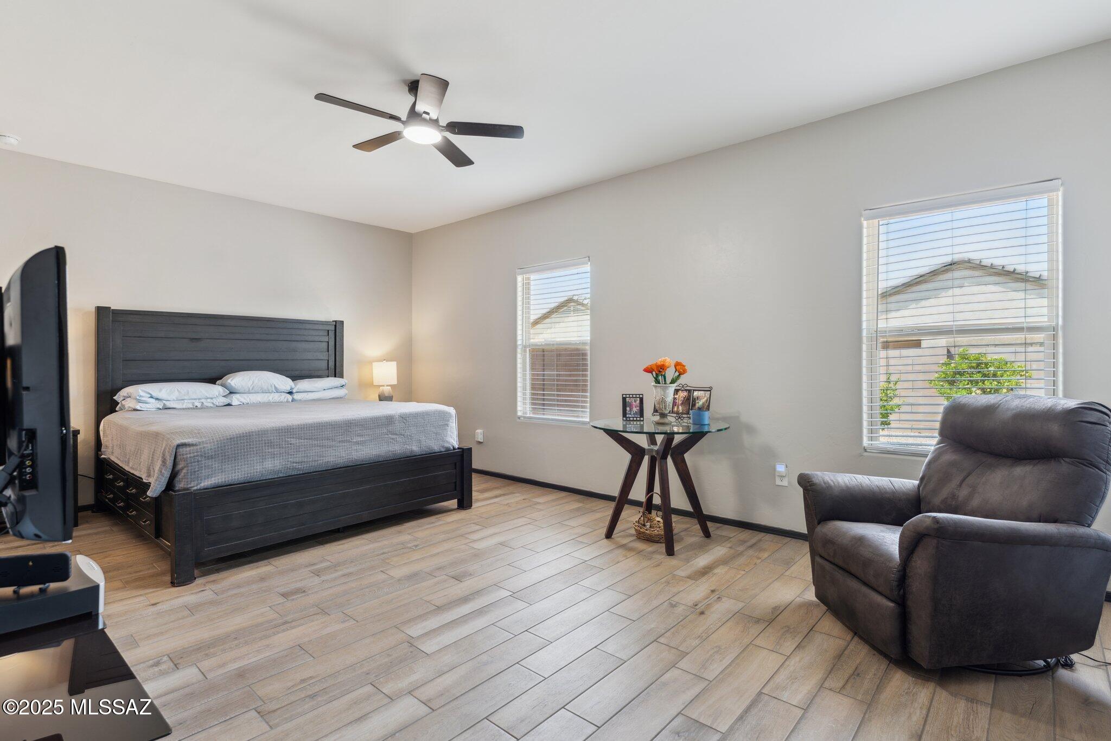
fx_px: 518
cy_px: 370
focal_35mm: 17
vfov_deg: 71.1
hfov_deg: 94.0
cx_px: 556
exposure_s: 1/6
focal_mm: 16.8
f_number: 4.5
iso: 100
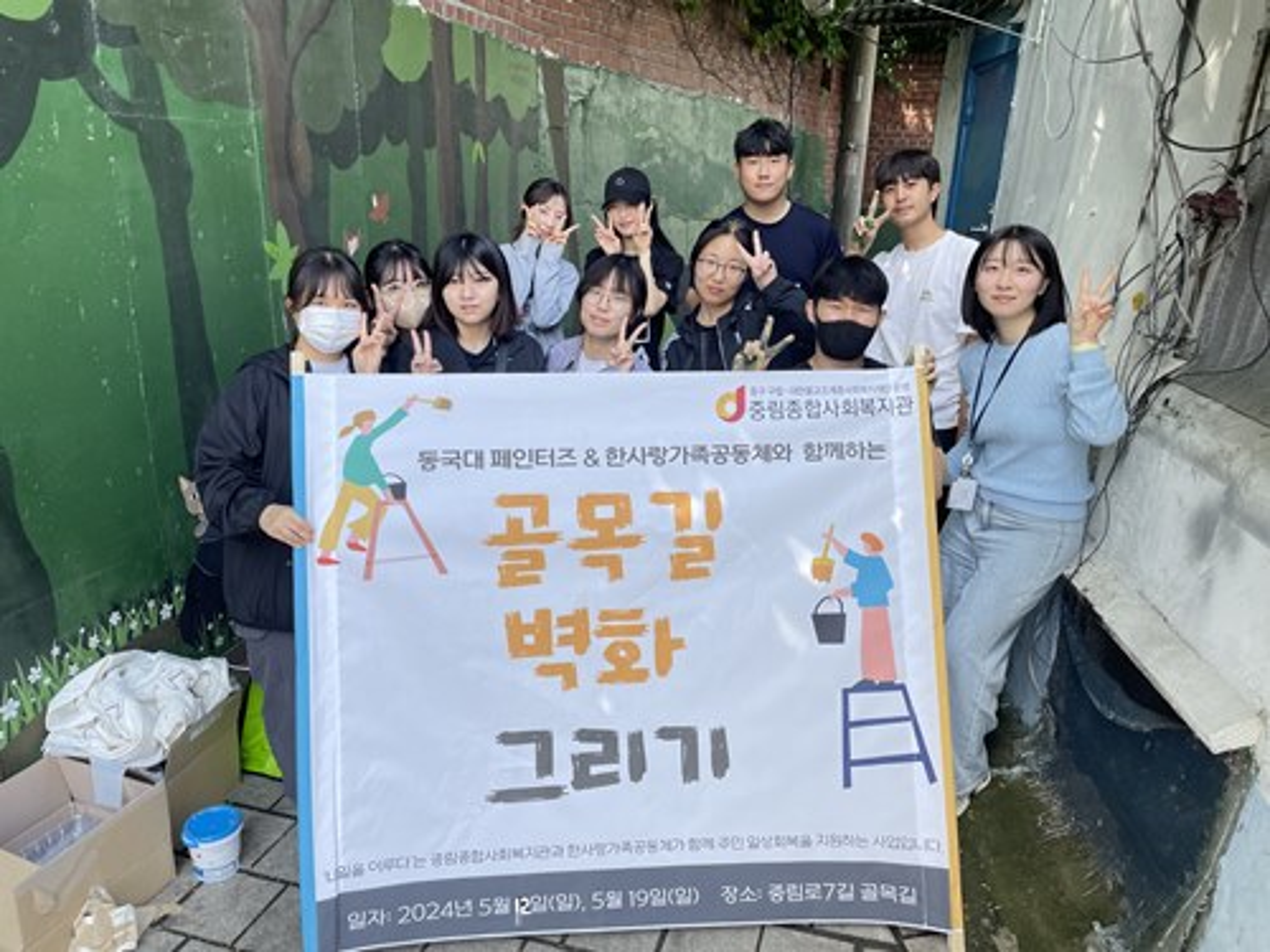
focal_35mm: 26
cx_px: 635
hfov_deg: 67.3
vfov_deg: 53.1
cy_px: 476
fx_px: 954
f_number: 1.6
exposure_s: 1/327
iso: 32
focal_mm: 4.2
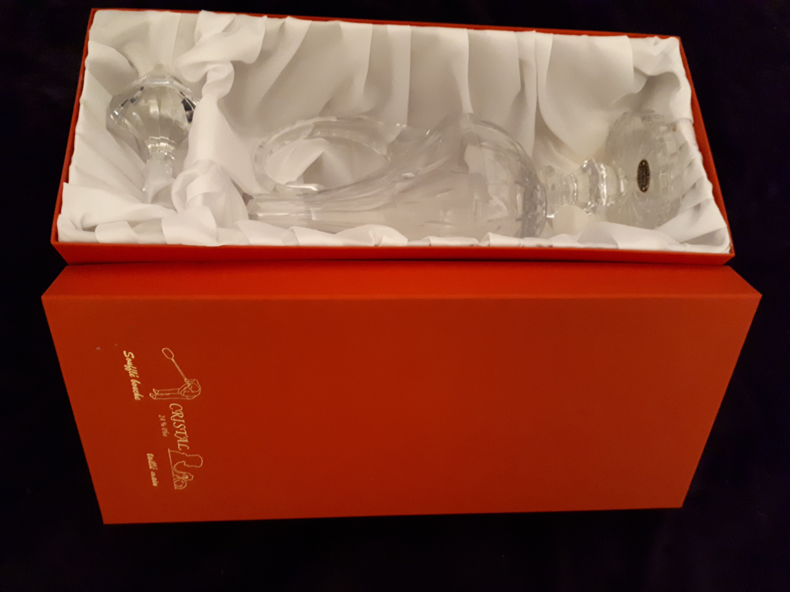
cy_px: 296
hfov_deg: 65.3
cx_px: 395
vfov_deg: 51.4
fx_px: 616
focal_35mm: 27
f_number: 1.9
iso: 800
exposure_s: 1/10
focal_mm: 3.6
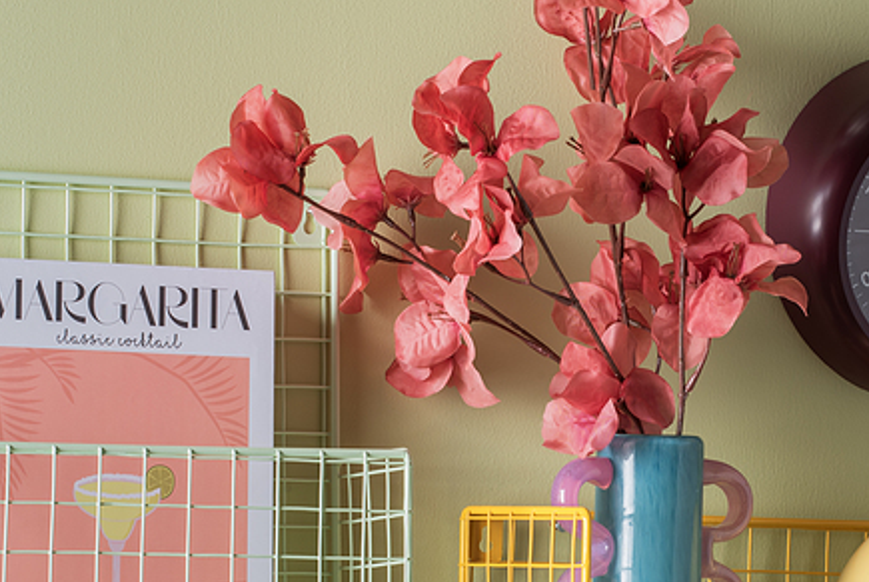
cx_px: 560
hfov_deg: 8.5
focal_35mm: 243
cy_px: 463
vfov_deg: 5.7
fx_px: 5872
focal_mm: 122
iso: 80
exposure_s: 1/13
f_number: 16
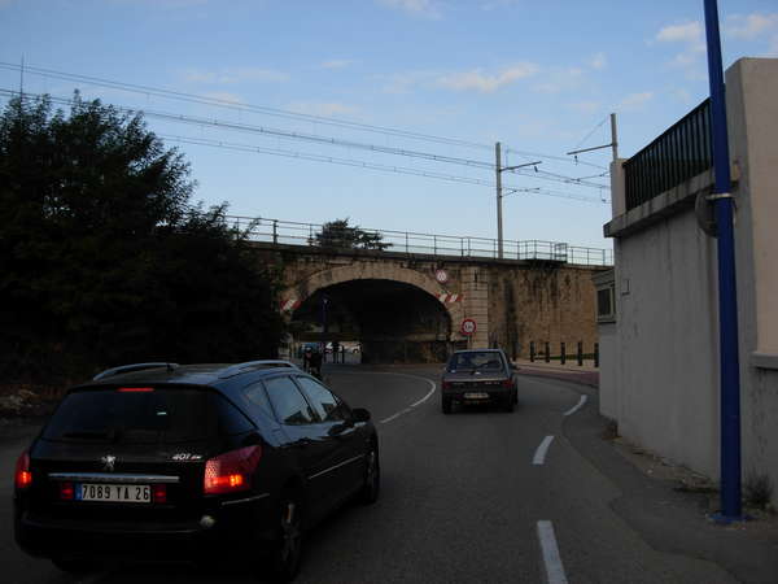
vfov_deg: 37.7
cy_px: 292
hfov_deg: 49.0
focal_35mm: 38
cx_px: 389
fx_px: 854
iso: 79
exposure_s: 1/836
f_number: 2.9
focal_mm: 6.3
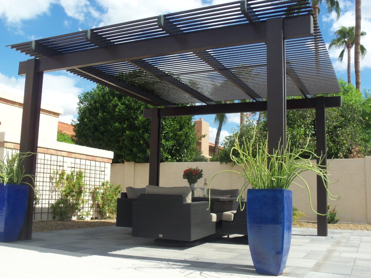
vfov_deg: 37.7
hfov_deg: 49.0
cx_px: 186
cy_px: 139
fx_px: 407
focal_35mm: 38
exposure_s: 1/100
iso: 80
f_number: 9.2
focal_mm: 6.7
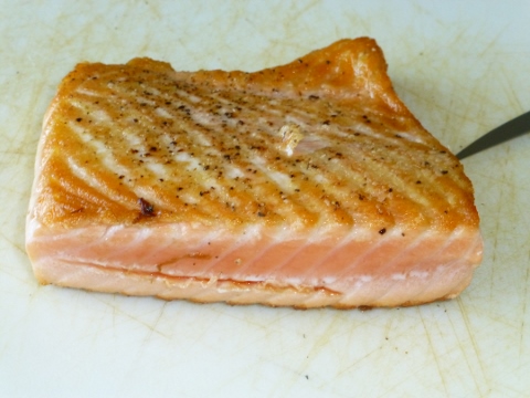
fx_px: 1072
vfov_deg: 21.0
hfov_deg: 27.8
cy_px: 199
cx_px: 265
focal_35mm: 70
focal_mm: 12.5
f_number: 5
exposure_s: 1/60
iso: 400
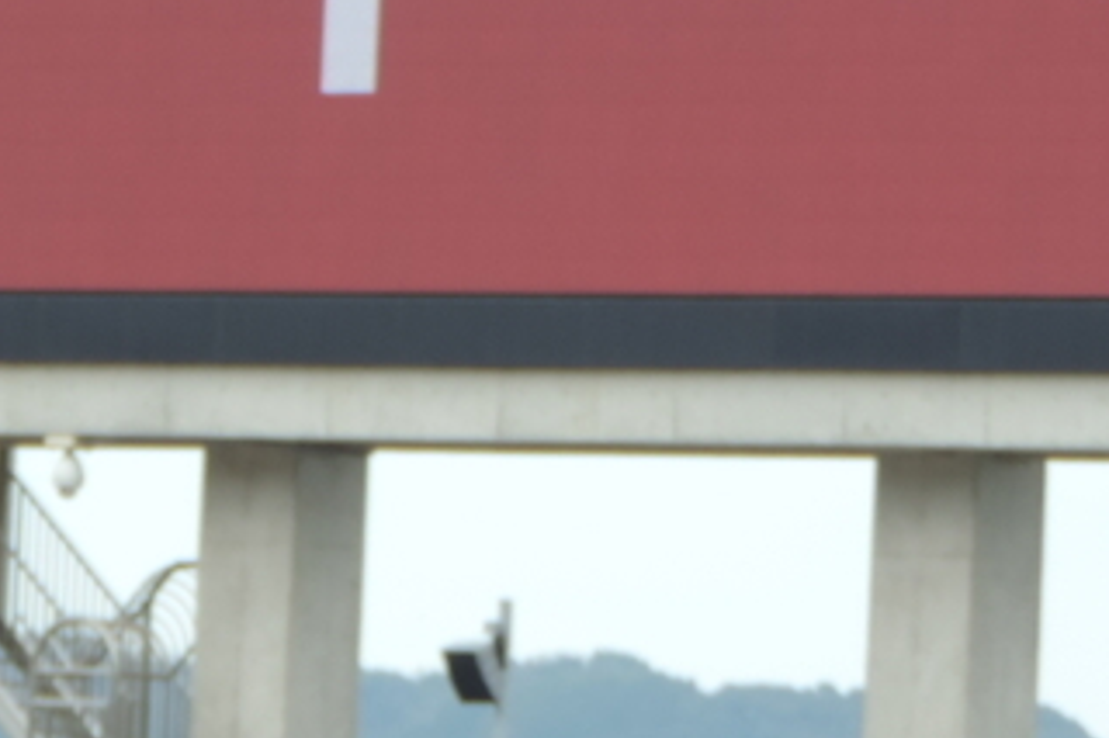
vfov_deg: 2.9
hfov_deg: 4.3
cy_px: -211
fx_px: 14809
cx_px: 322
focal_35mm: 481
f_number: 4.6
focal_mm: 33
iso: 80
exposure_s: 1/160
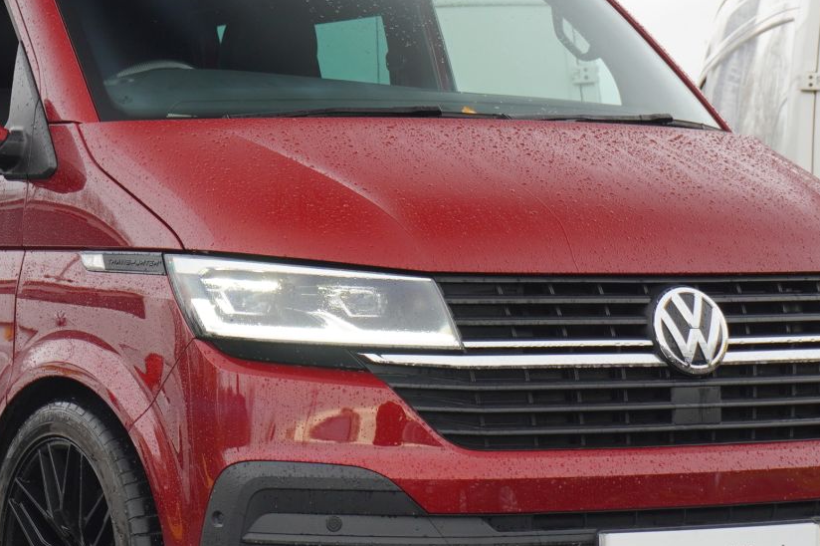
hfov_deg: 15.3
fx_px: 3050
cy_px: 362
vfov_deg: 10.2
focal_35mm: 134
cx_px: 278
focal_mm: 46
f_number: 5.6
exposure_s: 1/90
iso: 400
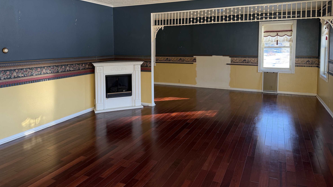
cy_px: 59
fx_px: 238
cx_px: 162
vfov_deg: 42.2
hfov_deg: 69.8
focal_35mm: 27
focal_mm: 6.76
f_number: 1.78
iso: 125
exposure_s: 1/121
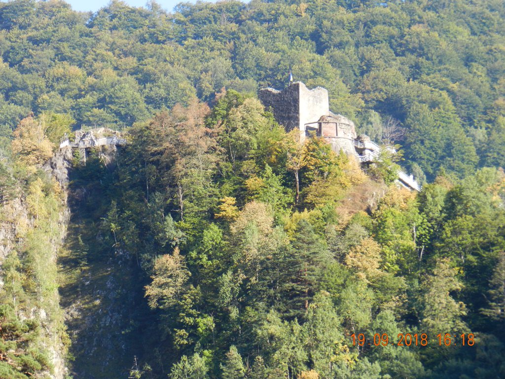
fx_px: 4508
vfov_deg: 4.8
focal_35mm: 309
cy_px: 190
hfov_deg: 6.4
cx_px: 252
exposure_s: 1/200
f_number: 5.4
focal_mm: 55
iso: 160
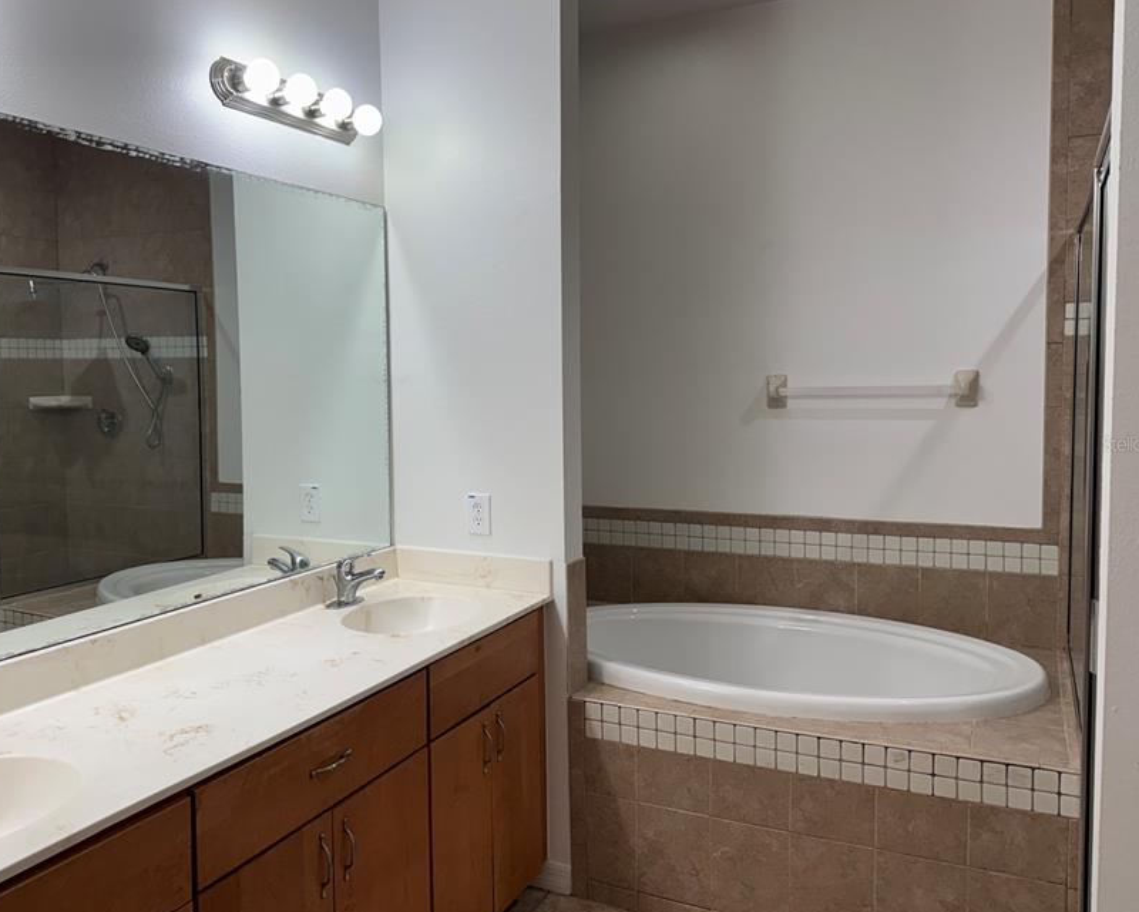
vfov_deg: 48.5
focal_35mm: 30
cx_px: 458
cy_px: 443
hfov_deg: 58.3
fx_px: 1011
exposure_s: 1/120
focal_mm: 6.76
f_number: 1.78
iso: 80
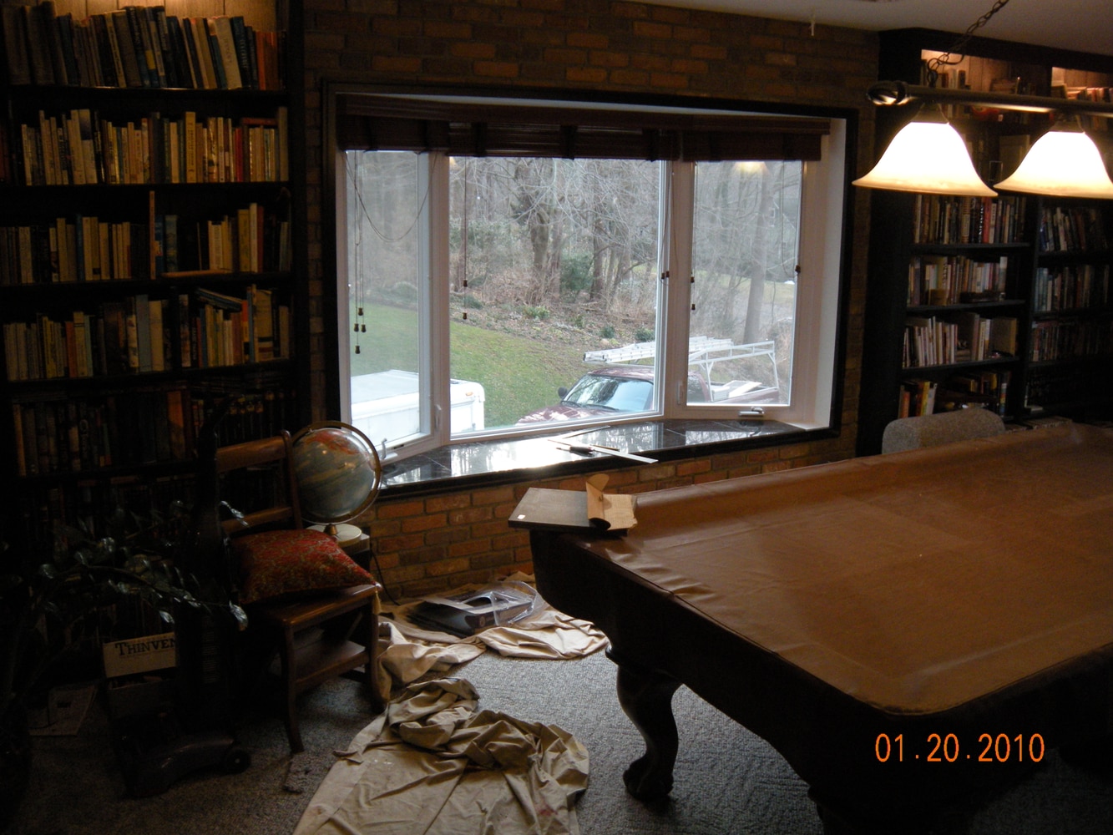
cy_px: 418
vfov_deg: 40.7
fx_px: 1125
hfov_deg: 52.6
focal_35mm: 35
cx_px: 556
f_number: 3.8
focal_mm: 5.9
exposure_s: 1/57.6
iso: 219
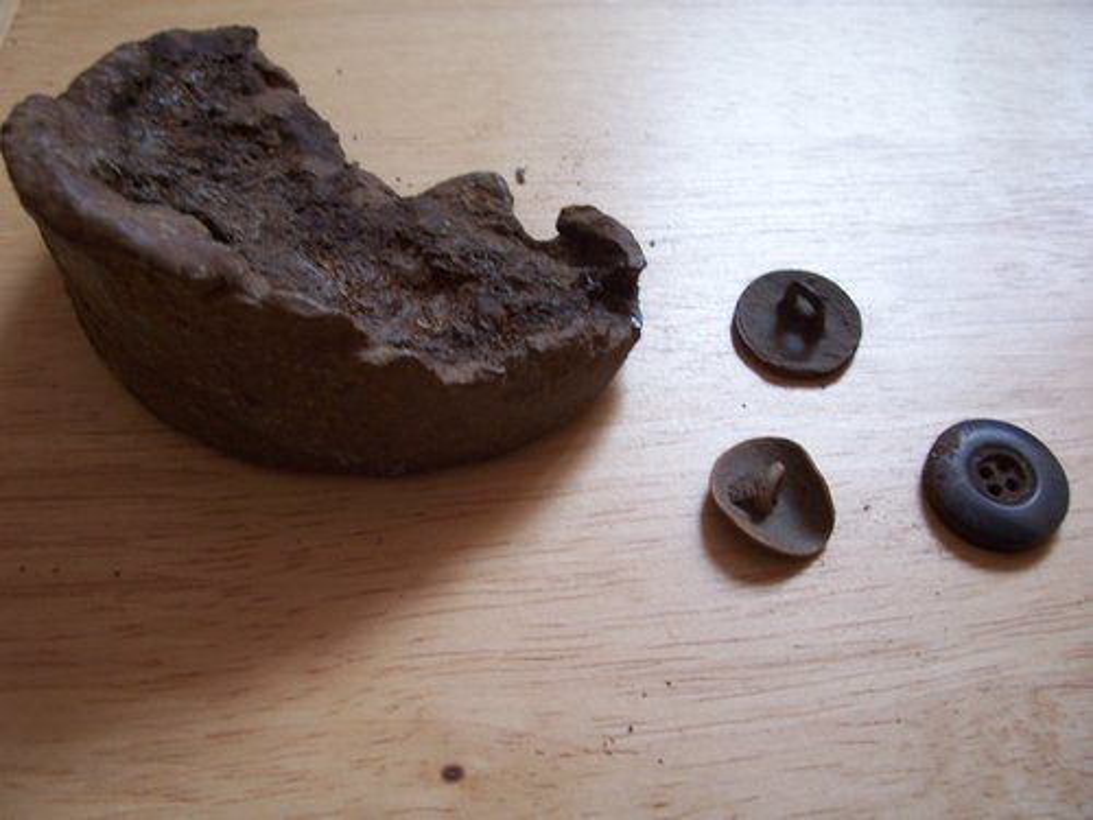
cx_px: 546
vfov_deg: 41.8
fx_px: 1074
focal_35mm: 34
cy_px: 410
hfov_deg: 54.0
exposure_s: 1/10
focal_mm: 5.6
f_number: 2.7
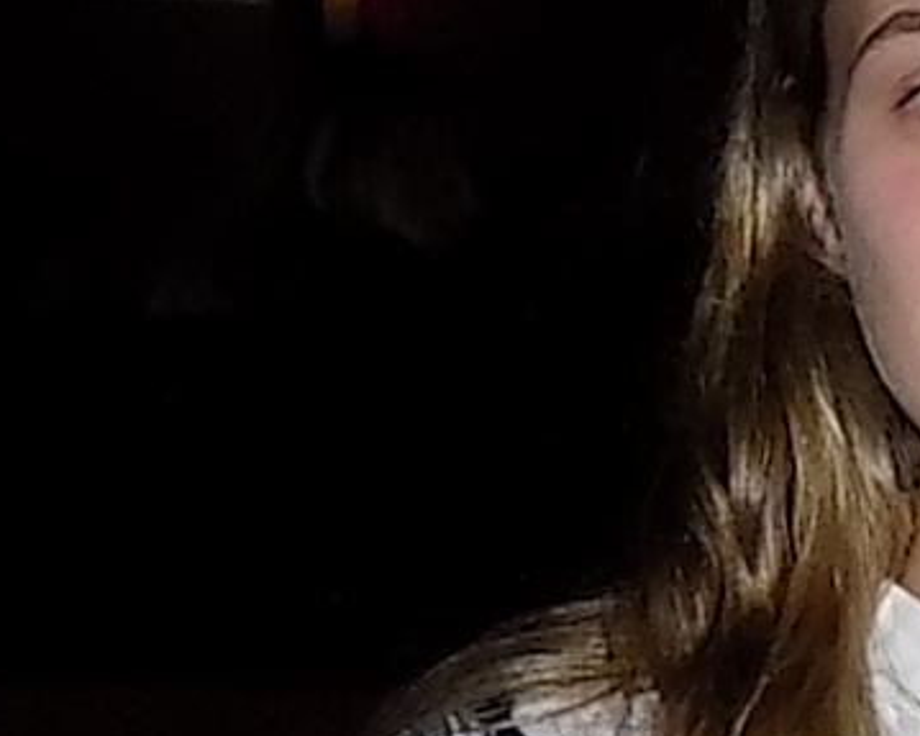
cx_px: 1853
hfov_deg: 12.0
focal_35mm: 142
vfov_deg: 10.8
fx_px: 3865
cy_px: 577
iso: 200
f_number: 3.1
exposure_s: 1/30
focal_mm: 4
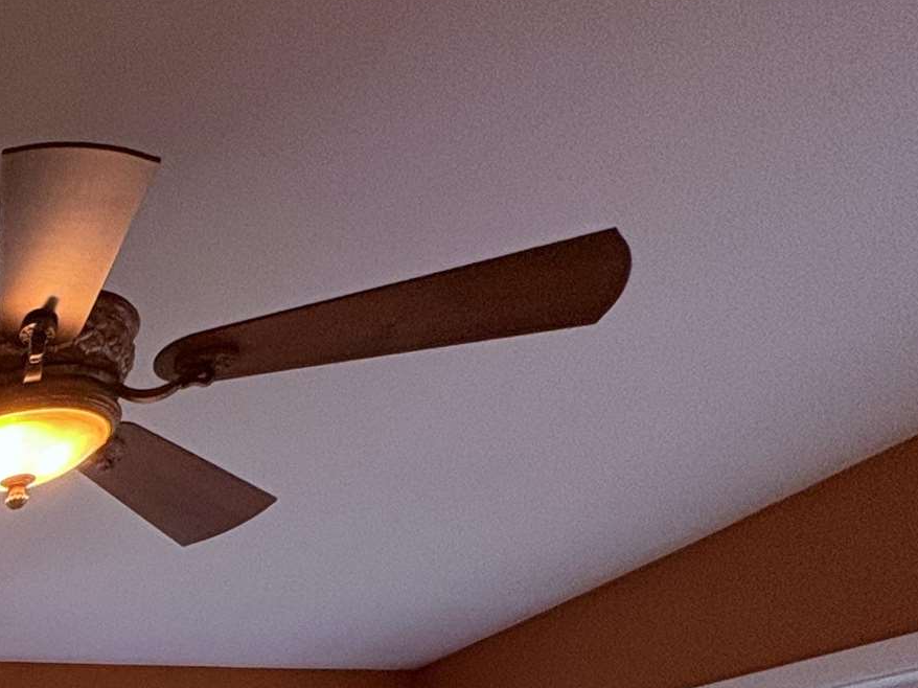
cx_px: -622
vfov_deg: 22.6
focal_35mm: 49
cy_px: 1106
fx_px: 1299
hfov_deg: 24.3
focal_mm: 2.22
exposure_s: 1/120
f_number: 2.2
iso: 160
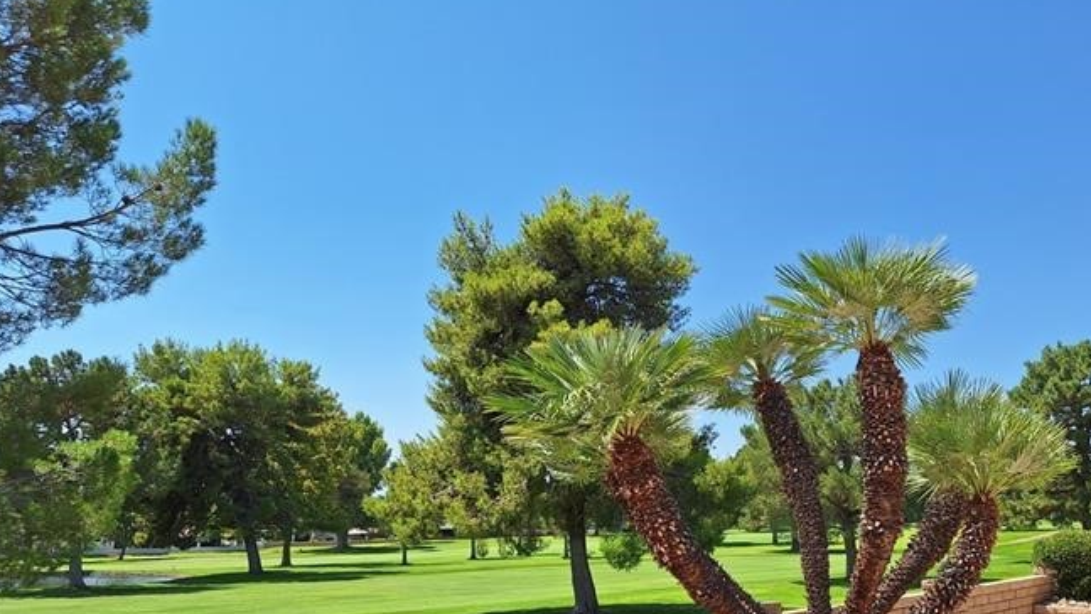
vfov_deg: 36.9
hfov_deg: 62.0
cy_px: 459
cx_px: 666
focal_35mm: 31
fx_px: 897
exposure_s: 1/3663
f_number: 1.8
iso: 40
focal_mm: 5.54
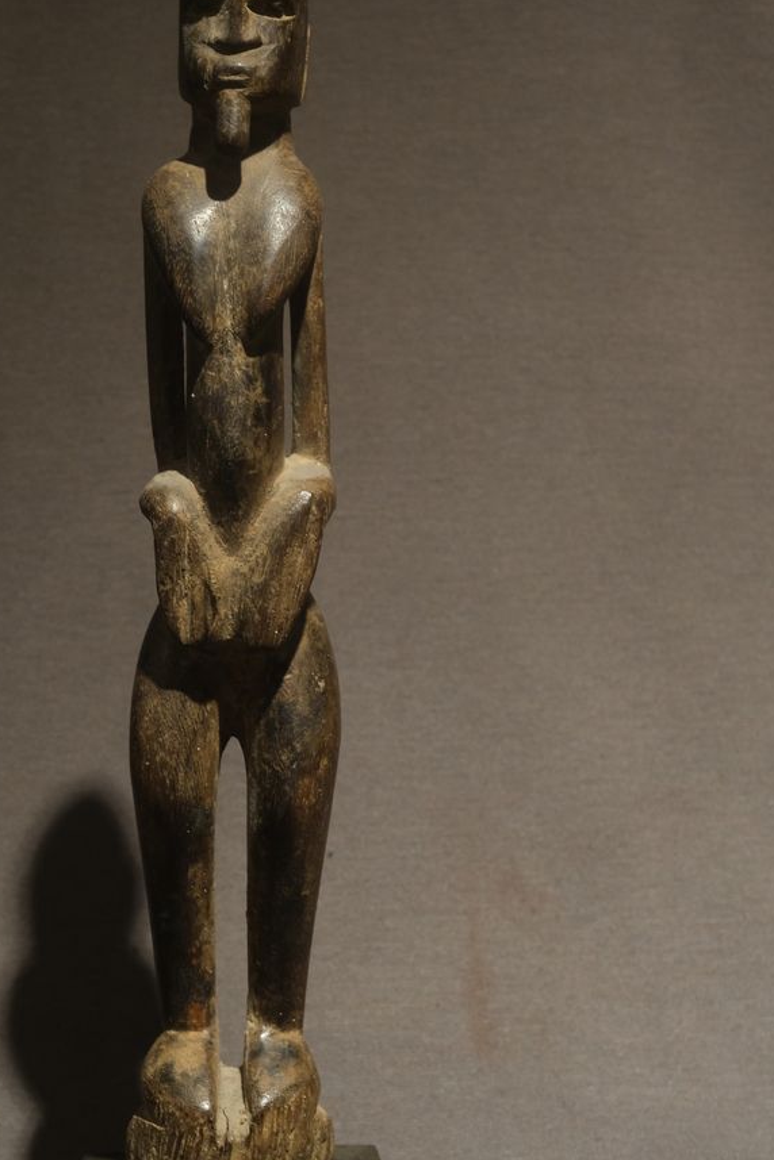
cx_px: 288
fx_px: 1935
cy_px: 626
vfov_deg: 33.4
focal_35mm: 60
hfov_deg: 22.6
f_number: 7.1
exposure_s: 1/15
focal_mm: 27
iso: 800
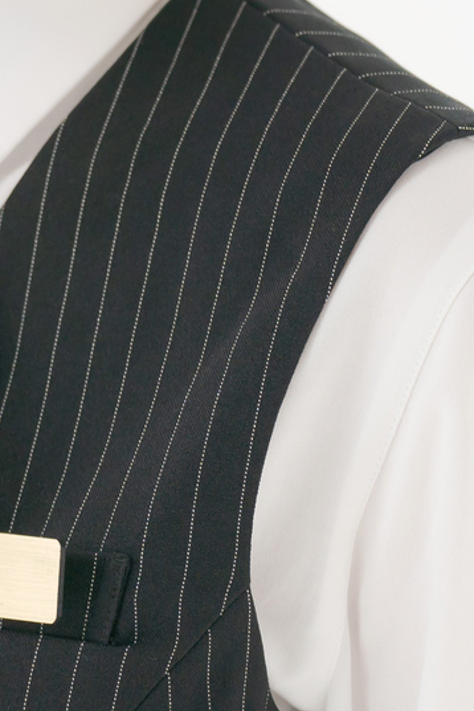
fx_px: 7208
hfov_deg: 3.7
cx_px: -519
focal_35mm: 365
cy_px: -56
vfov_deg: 5.6
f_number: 4
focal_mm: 98
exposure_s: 1/400
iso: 320
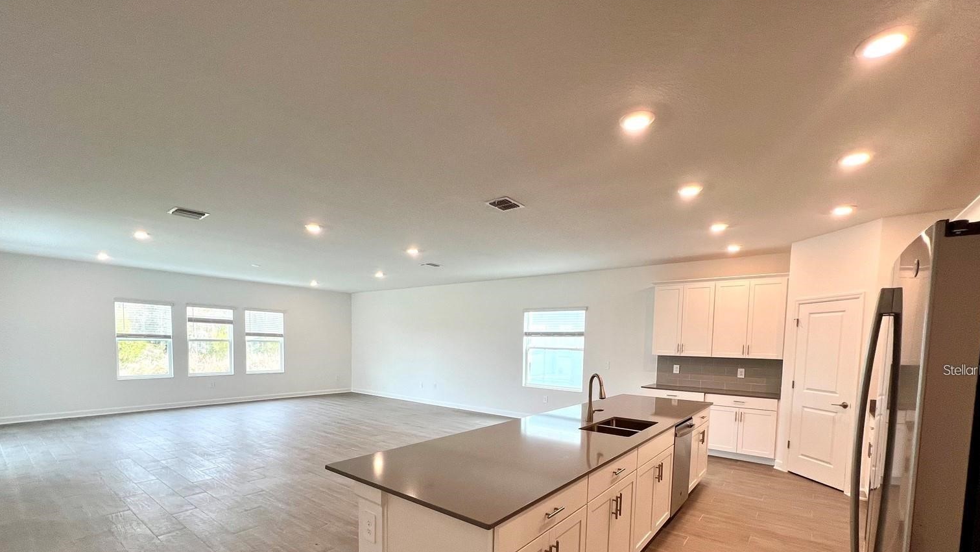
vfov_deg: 68.5
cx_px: 486
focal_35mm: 15
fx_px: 390
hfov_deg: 103.0
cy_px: 370
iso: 100
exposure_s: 1/120
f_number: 1.8
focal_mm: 1.57
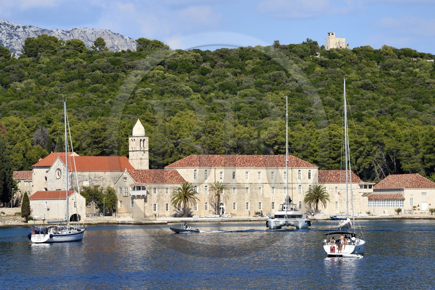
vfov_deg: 7.4
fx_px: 2234
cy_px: 145
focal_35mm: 185
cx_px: 218
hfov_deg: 11.1
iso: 200
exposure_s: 1/640
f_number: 11
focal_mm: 185
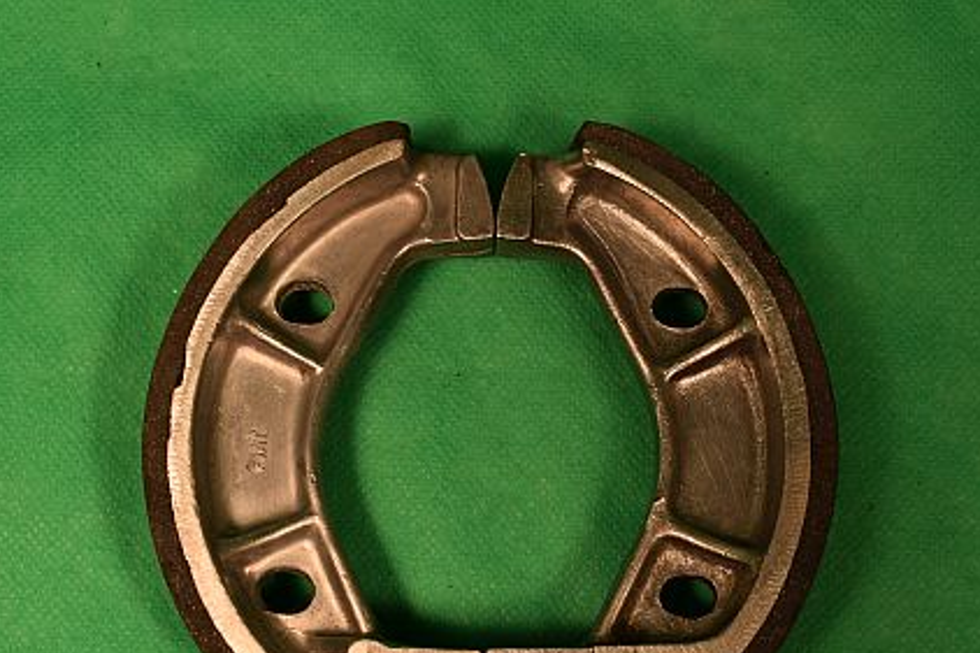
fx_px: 1741
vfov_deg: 21.2
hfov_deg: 31.4
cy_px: 423
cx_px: 499
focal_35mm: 64
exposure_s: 1/250
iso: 250
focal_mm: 30
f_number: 8
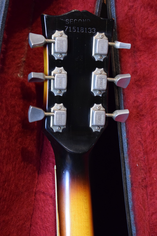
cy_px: 118
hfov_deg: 16.6
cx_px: 78
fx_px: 540
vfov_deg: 24.6
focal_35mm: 82
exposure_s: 1/25
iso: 3200
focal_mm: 55
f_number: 5.6
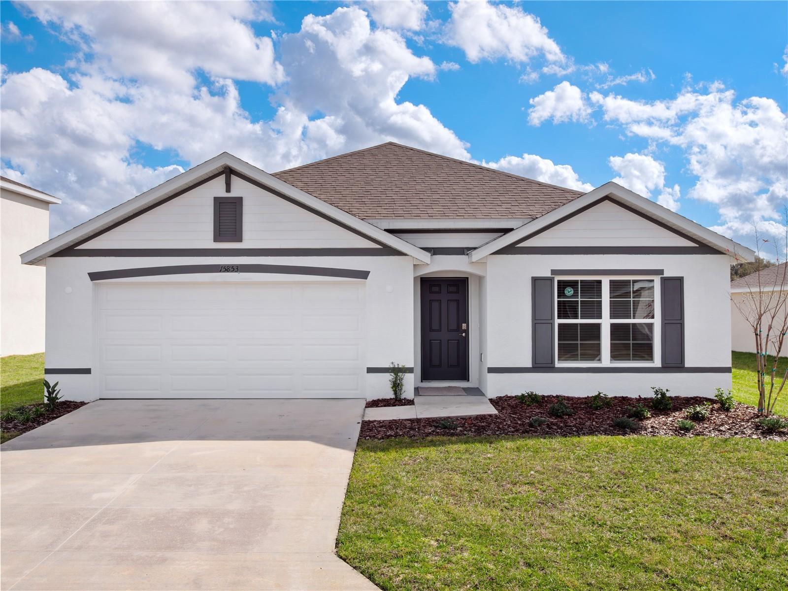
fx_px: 728
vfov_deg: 44.2
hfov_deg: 56.8
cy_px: 296
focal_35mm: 32
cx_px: 394
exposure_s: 1/640
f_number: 6.3
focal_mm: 16
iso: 200
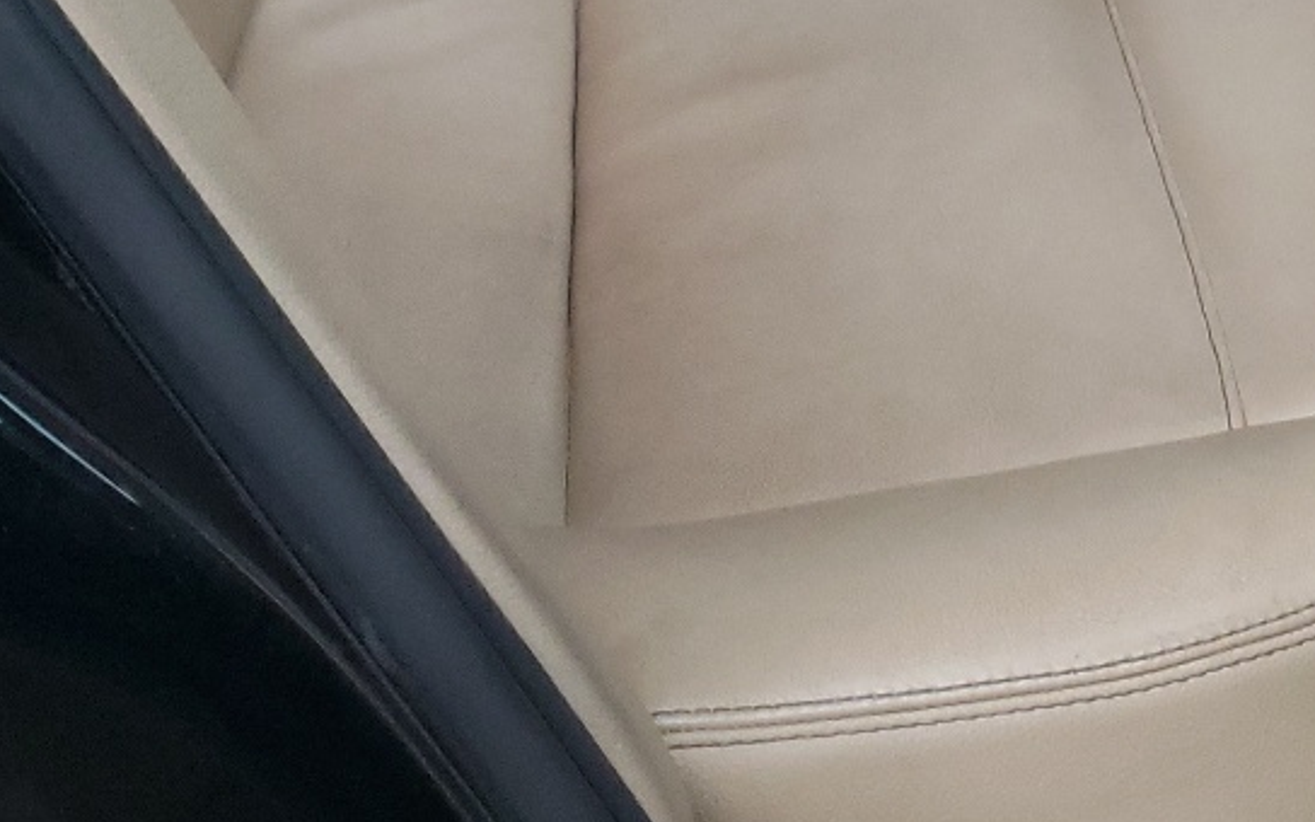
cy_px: -276
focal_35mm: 81
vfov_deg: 15.3
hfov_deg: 24.6
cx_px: 1235
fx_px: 2903
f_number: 1.5
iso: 320
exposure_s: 1/60.2
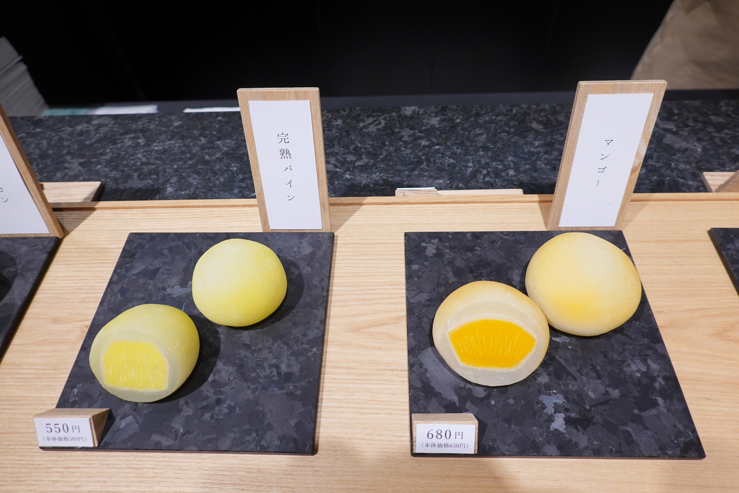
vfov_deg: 53.1
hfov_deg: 73.7
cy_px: 246
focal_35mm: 24
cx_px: 370
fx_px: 493
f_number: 2.8
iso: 125
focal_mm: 9
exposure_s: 1/125
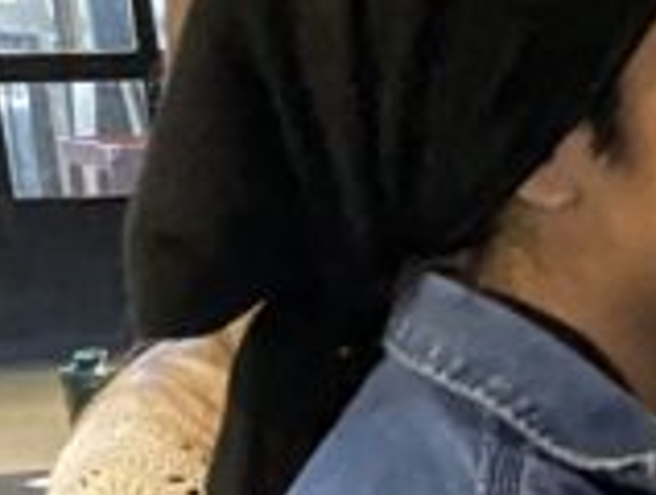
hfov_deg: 9.5
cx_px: 1898
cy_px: 808
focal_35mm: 167
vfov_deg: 8.7
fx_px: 3172
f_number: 1.8
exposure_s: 1/30
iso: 800
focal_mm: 4.25
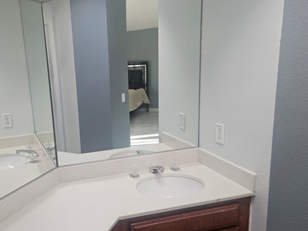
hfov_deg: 54.5
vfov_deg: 42.8
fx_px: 294
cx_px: 109
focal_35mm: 33
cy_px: 134
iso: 250
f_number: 1.8
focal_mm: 5.4
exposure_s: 1/359
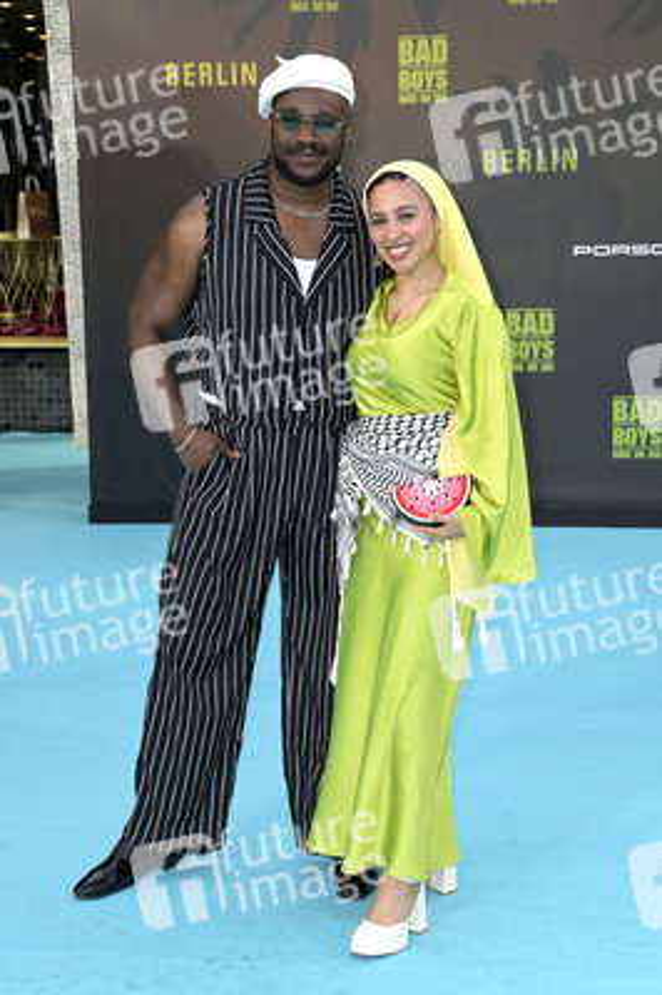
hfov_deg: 20.9
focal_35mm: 65
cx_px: 331
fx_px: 1796
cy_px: 498
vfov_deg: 31.0
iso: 320
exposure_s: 1/250
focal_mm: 65
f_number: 5.6
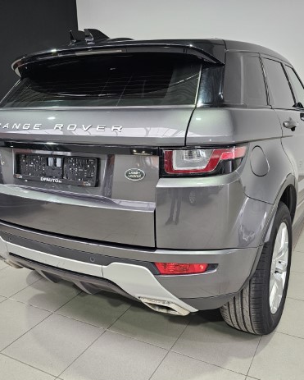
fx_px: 348
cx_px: 151
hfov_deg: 47.2
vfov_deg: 57.1
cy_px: 190
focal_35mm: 31
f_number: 1.7
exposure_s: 1/190
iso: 160
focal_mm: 6.3
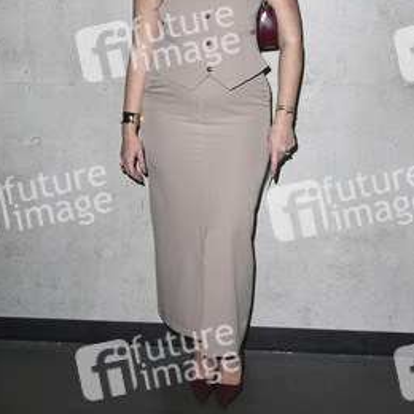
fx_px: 636
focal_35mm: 47
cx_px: 204
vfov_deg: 35.5
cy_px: 124
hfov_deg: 36.1
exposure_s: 1/160
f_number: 6.3
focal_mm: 36
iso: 640
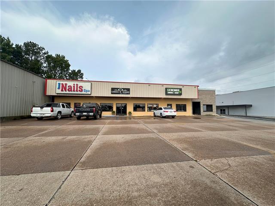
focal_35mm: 14
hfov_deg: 102.1
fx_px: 111
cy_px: 103
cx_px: 138
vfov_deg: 85.7
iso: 50
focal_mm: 2.22
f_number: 2.2
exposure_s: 1/2132
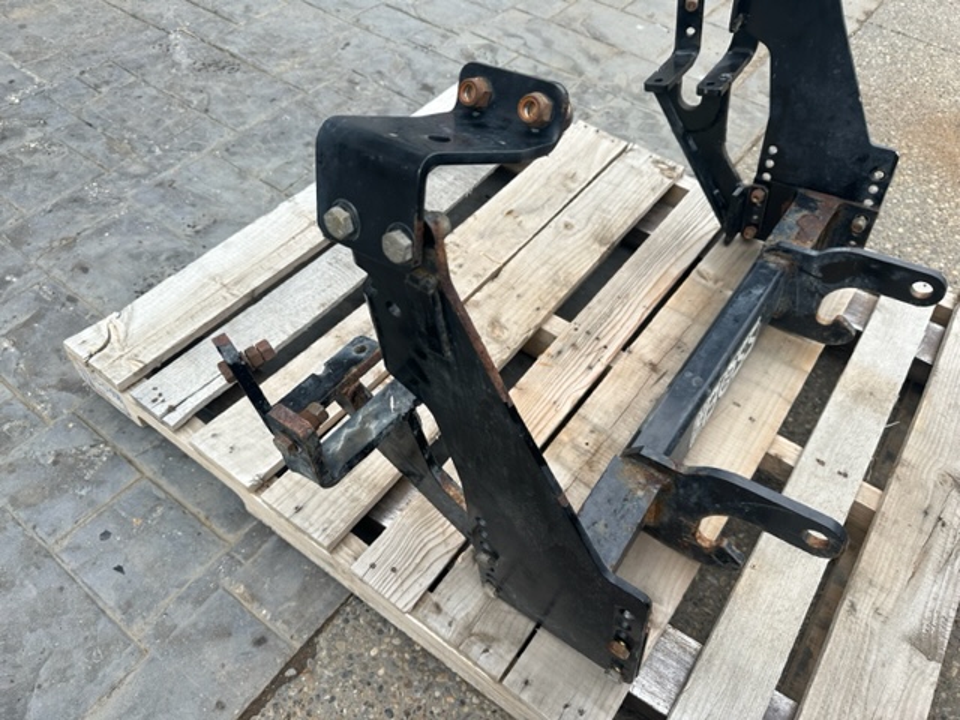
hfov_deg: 71.6
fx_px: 666
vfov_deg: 56.8
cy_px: 360
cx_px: 480
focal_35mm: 24
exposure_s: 1/910
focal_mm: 6.86
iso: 80
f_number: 1.78
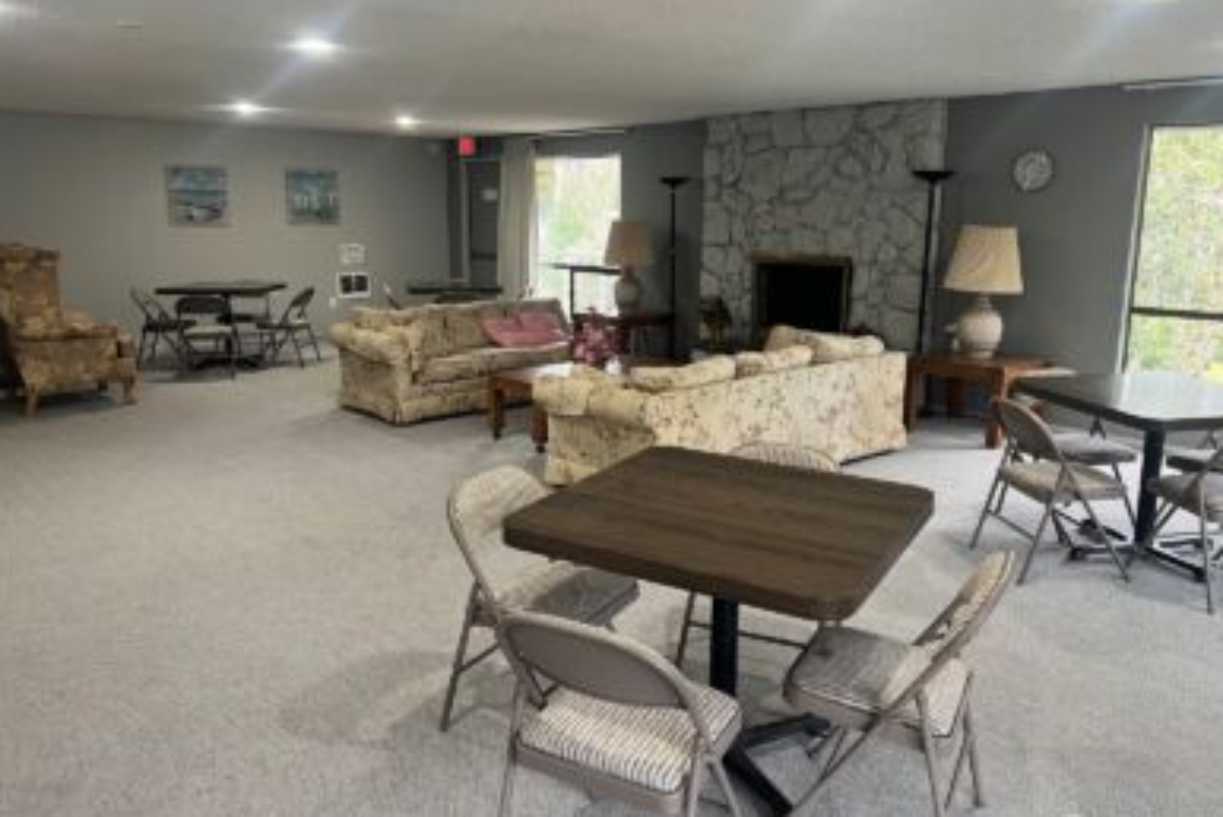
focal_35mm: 28
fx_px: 952
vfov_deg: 46.5
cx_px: 624
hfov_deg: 65.4
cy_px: 393
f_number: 1.5
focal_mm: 5.7
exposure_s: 1/60
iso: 125
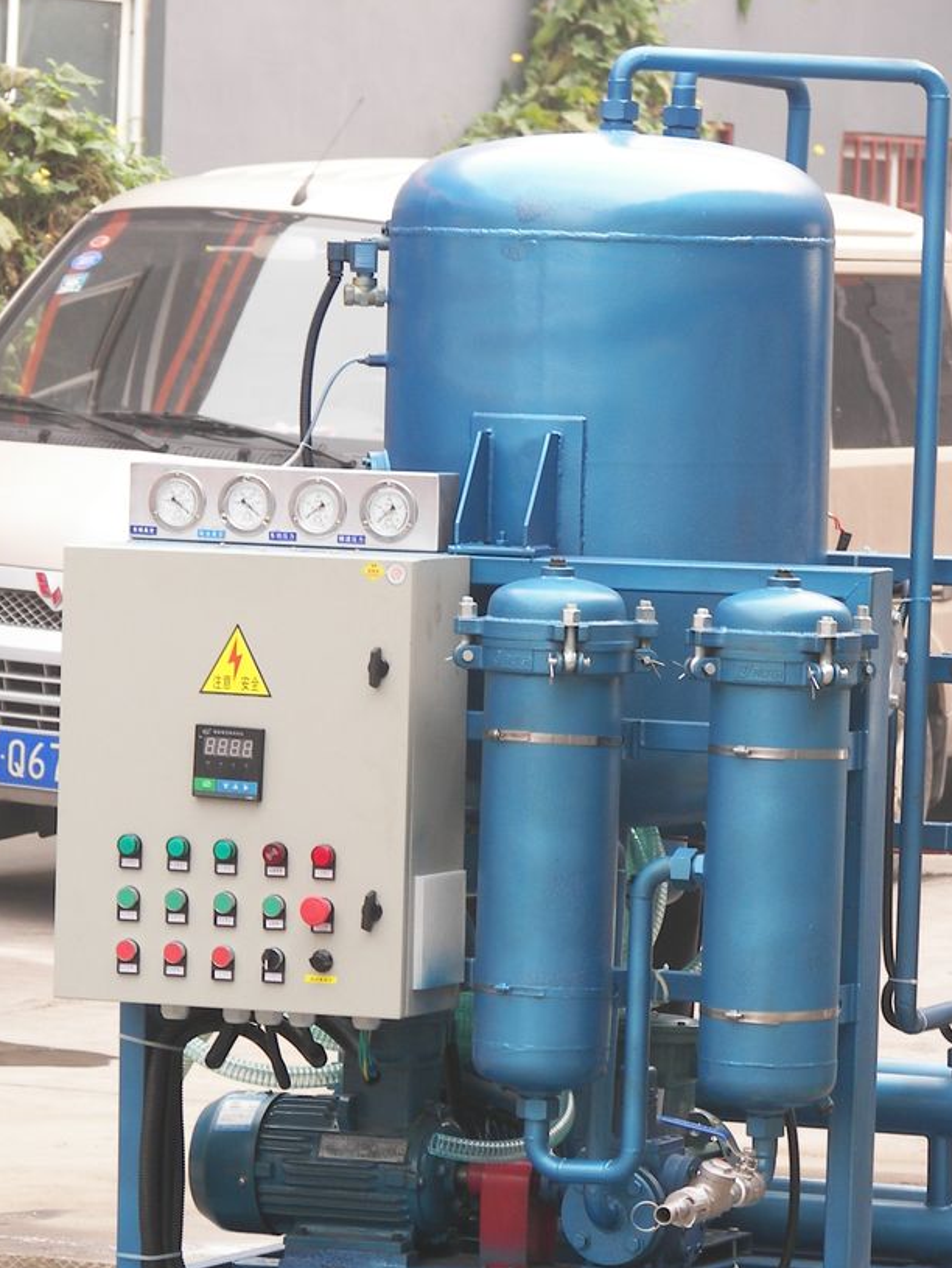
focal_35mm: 234
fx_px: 8574
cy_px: 817
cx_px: 558
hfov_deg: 6.4
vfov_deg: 8.5
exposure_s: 1/80
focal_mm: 29.8
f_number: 3.6
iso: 50
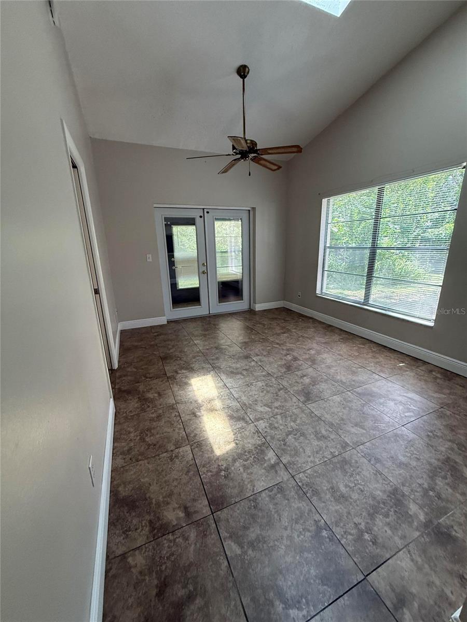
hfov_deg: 85.7
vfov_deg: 102.1
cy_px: 311
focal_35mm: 14
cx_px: 234
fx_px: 252
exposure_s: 1/99
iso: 320
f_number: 2.2
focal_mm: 2.22
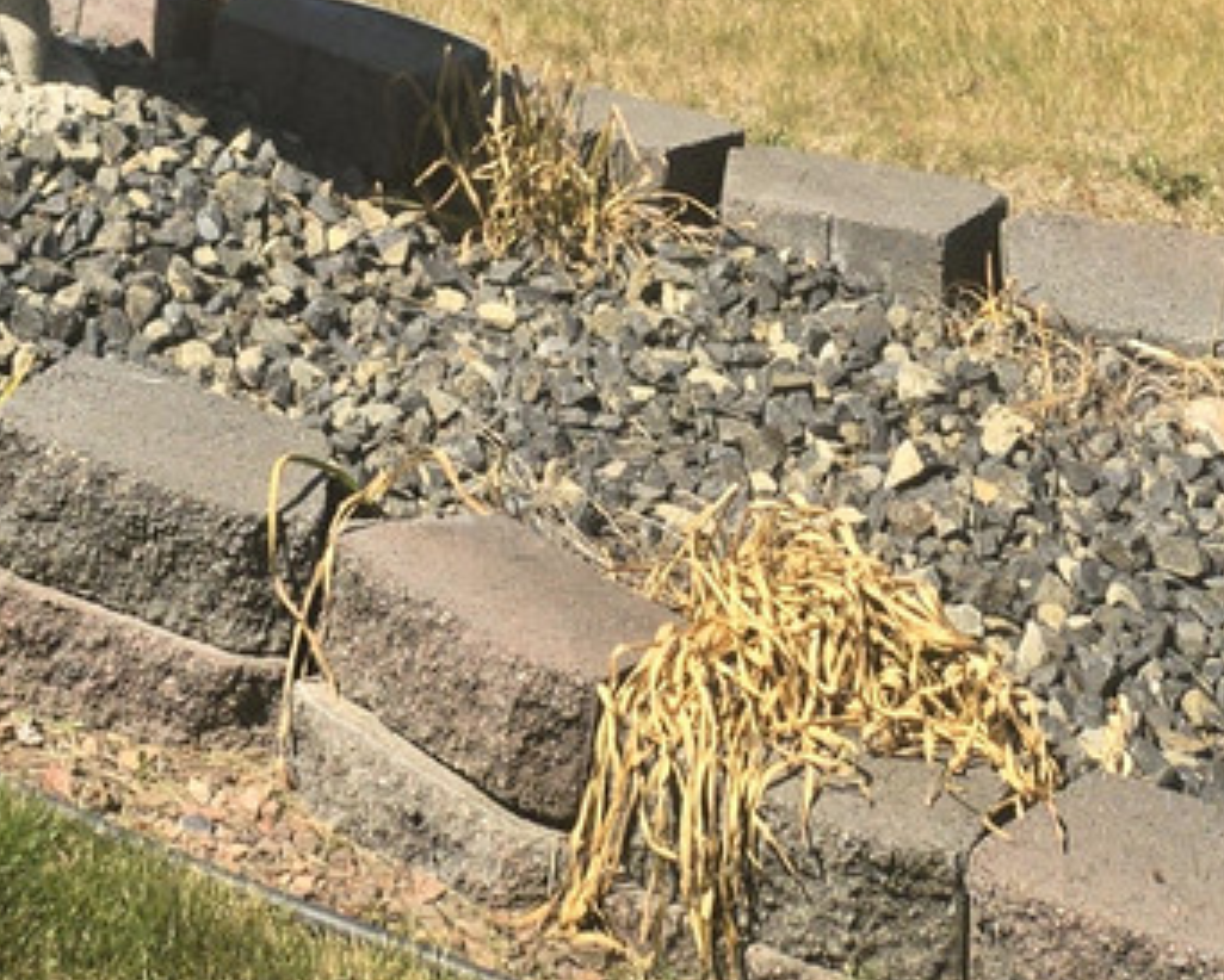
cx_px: 143
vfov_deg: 10.4
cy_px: -1842
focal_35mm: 112
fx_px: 4060
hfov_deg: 16.9
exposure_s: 1/1212
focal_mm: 5.4
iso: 25
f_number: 1.8
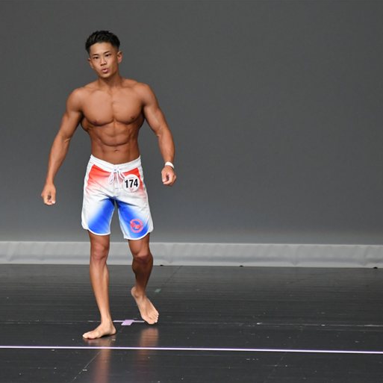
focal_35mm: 481
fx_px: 6021
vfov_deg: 3.6
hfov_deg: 3.6
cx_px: 140
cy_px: 191
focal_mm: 250
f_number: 5.6
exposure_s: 1/400
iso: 5000
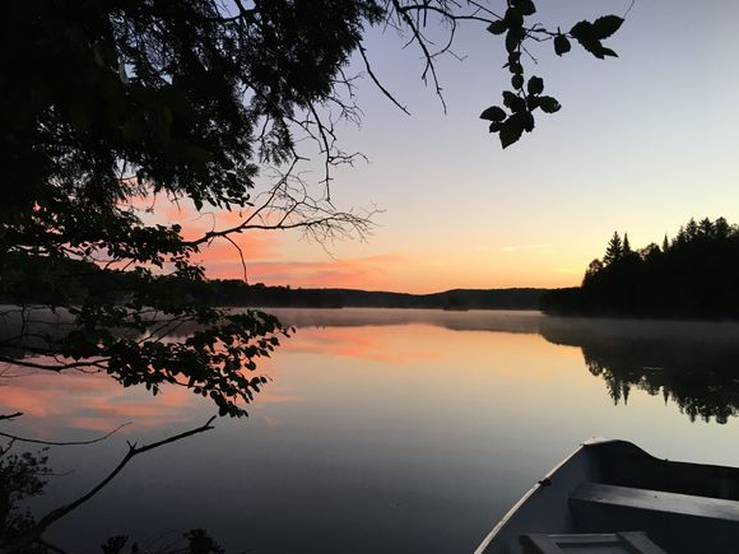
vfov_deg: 46.8
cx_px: 363
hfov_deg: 60.0
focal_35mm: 30
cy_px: 285
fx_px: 640
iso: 25
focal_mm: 4.15
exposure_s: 1/40
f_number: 2.2
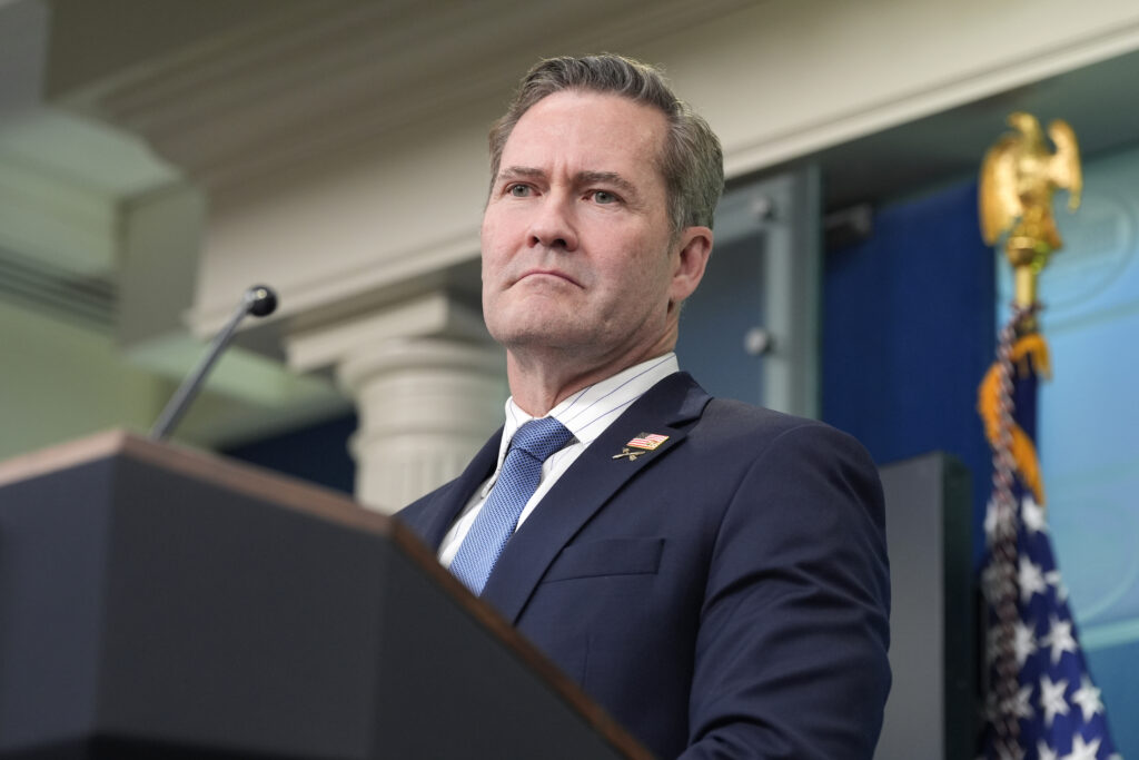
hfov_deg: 16.3
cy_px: 380
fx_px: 3987
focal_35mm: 126
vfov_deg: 10.9
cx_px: 570
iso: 2000
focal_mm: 126
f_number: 4
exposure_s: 1/400
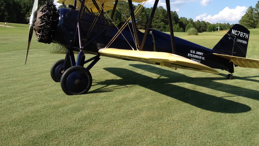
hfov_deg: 42.7
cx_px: 153
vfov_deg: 24.6
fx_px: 330
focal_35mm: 48
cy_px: 37
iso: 64
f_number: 2.4
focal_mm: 4.28
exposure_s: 1/1242
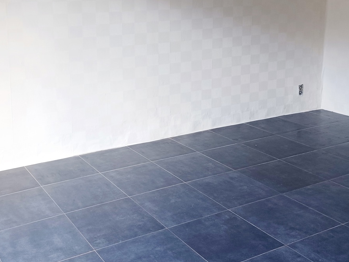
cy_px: 67
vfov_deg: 31.6
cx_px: 130
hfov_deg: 41.8
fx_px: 454
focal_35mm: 45
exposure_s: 1/50
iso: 160
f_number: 1.8
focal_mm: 4.6
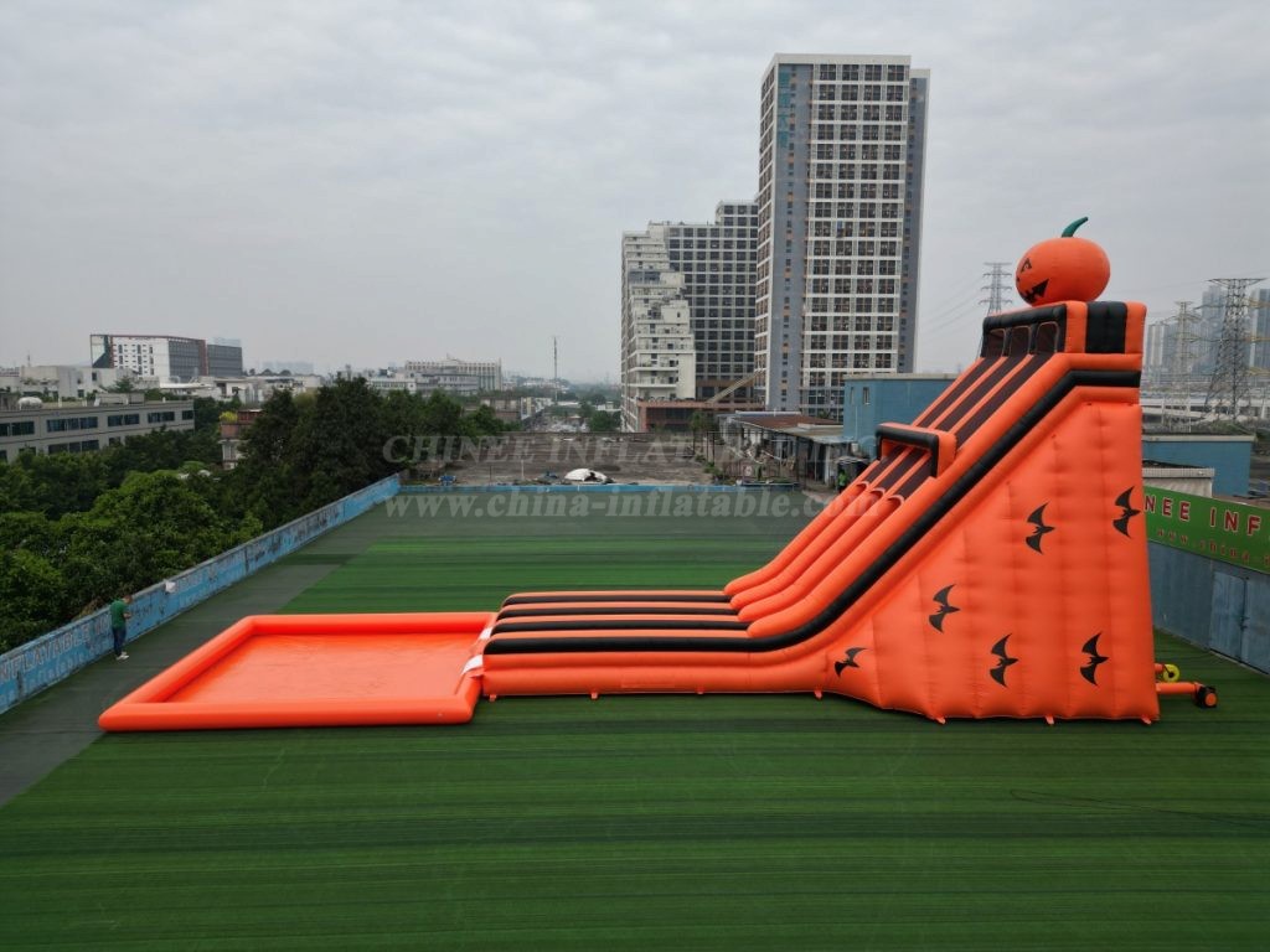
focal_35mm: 24
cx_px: 635
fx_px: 881
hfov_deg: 71.6
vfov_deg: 56.8
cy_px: 476
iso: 120
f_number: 1.7
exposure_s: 1/3000
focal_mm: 6.72
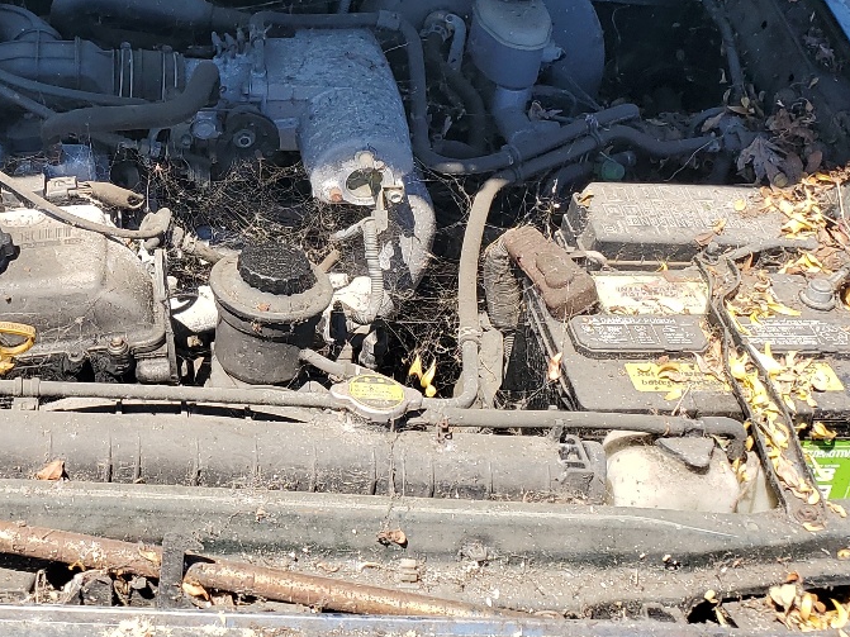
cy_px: 180
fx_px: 1522
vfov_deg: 23.5
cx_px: 111
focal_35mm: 62
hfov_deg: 30.1
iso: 50
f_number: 1.5
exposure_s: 1/1429
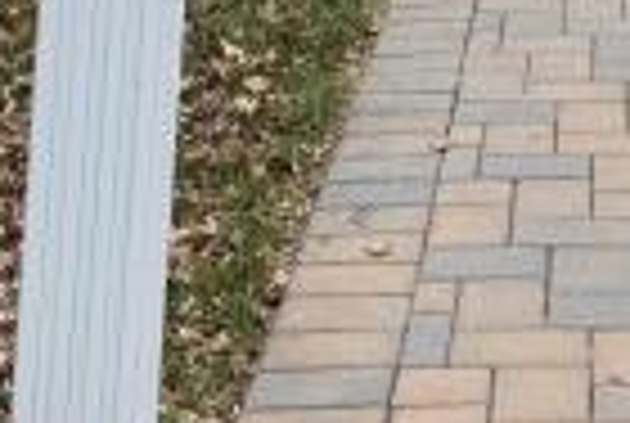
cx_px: 846
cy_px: -612
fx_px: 2245
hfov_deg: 15.2
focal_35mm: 128
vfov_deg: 9.5
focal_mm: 6.76
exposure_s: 1/1361
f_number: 1.78
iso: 80
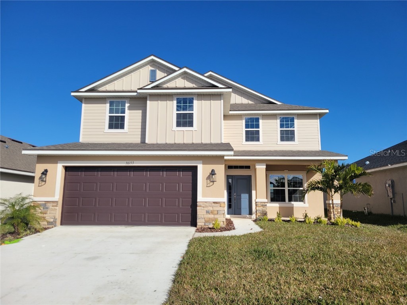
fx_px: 306
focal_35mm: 26
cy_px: 152
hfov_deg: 67.3
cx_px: 204
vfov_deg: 53.1
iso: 40
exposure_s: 1/4326
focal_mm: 5.4
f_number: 1.8
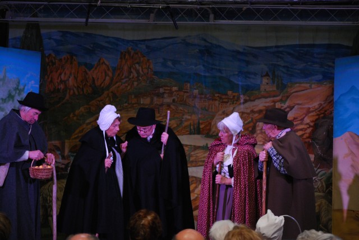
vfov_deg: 12.2
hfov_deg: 18.2
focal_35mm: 112
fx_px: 1124
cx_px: 180
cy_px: 120
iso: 800
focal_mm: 75
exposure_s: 1/80
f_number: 4.2
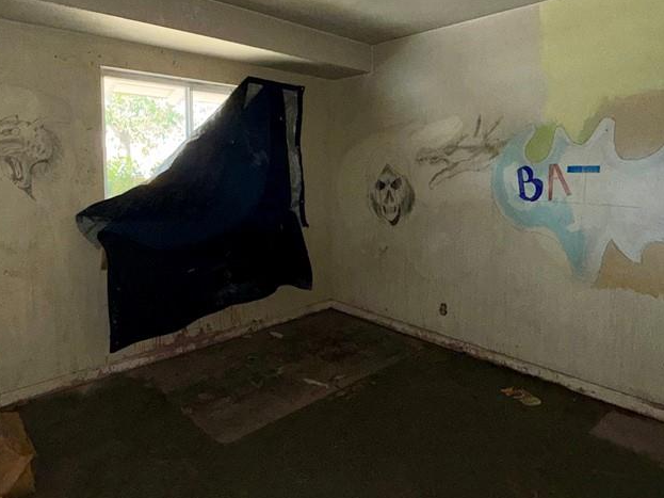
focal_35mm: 23
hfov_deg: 73.6
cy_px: 198
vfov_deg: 58.4
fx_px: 441
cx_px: 292
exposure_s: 1/74
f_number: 2.2
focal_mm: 2.22
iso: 80
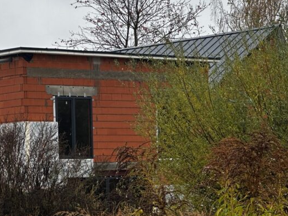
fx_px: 1257
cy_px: 91
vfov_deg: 9.8
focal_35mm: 151
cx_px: 34
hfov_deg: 13.0
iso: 32
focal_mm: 9
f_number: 2.8
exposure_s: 1/121
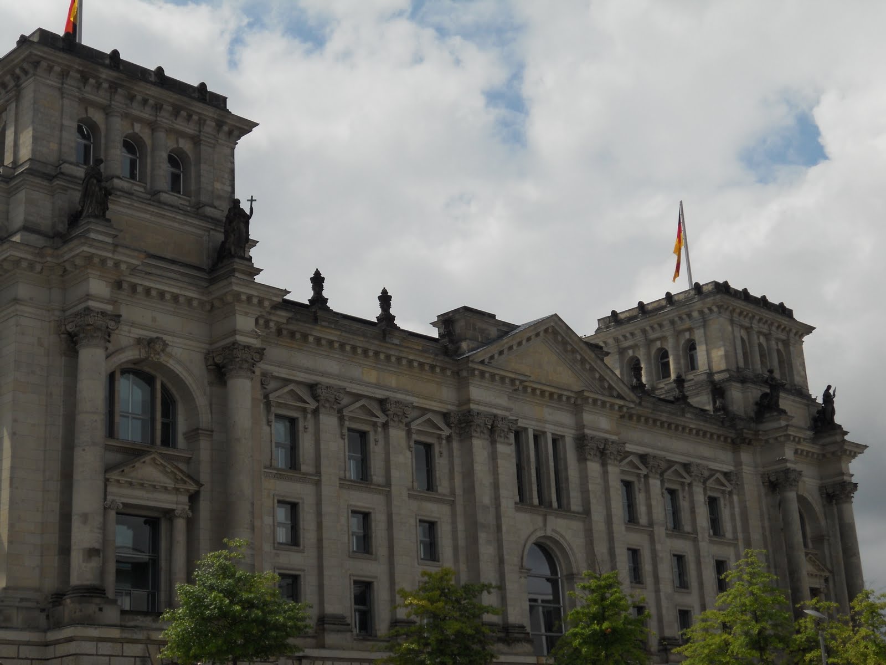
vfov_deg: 27.0
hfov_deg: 35.5
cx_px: 443
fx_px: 1382
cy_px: 332
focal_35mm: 54
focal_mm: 9.8
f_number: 12
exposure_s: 1/250
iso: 80
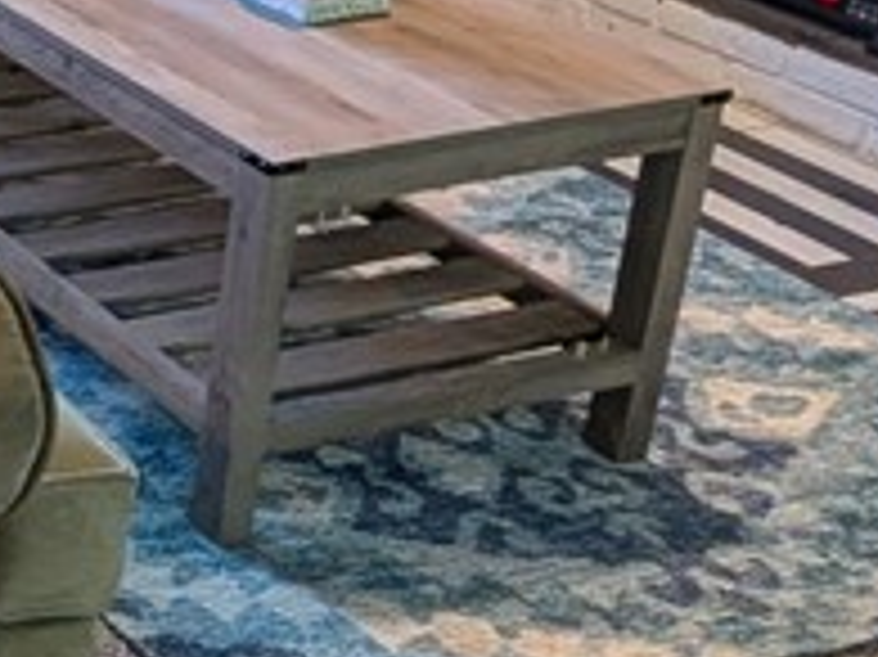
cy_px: -256
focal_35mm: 63
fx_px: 1597
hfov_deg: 19.1
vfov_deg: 20.7
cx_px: -862
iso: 89
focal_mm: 2.02
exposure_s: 1/24
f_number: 1.7
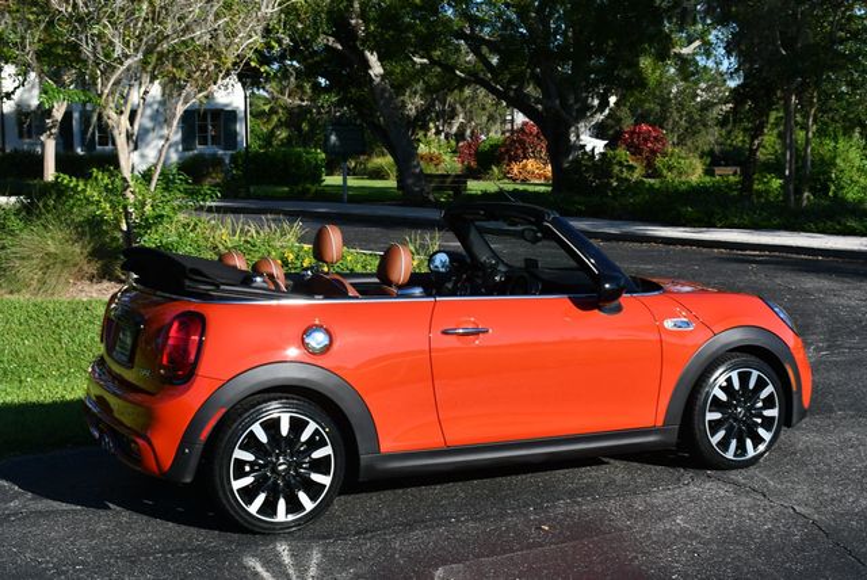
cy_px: 290
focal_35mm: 56
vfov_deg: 24.2
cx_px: 434
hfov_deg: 35.6
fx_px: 1350
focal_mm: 28
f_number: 8
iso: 100
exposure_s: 1/250
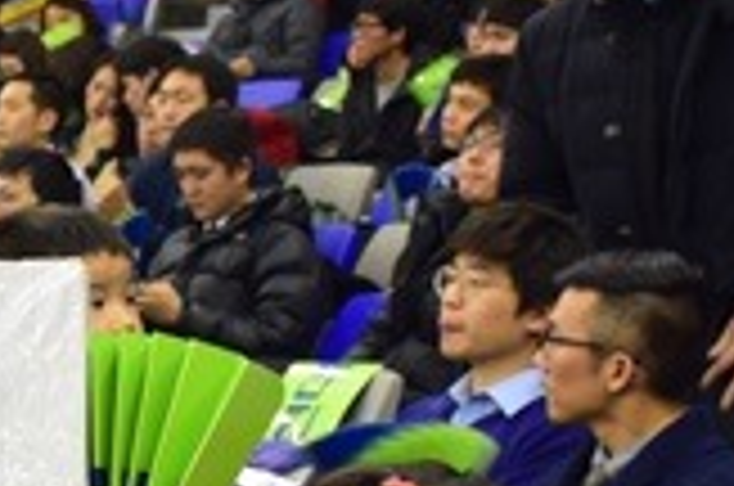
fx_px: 3317
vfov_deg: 8.3
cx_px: -572
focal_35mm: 163
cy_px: 475
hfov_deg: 11.7
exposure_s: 1/20
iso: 400
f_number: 6.3
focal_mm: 26
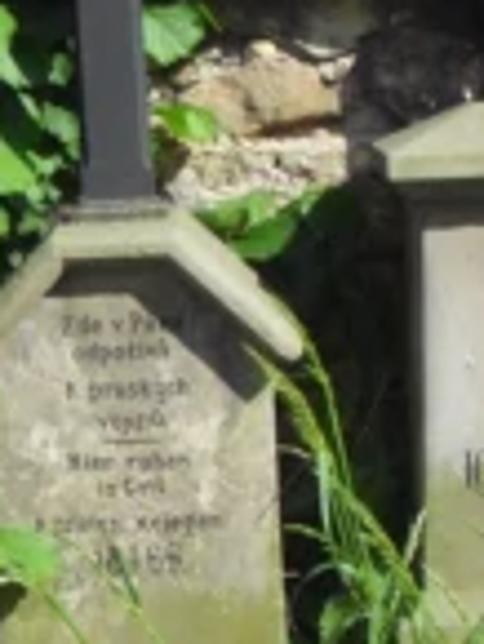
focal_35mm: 92
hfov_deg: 16.0
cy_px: 195
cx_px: 124
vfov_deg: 21.2
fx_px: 1713
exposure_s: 1/500
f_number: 8
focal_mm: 6.2
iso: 400
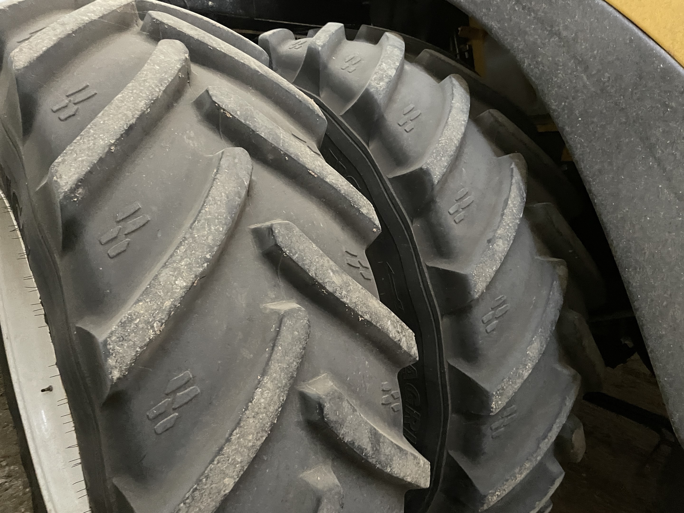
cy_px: 256
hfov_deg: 67.3
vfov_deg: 53.1
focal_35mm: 26
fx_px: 514
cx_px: 342
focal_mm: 4.2
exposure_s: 1/30
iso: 1000
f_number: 1.6
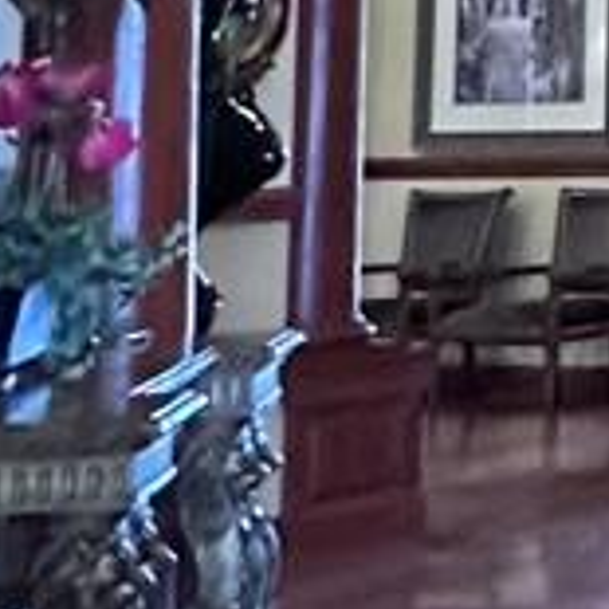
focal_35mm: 128
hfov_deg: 9.7
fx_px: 2548
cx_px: 1937
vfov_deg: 13.2
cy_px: -161
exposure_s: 1/60
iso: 640
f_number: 2.2
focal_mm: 2.22
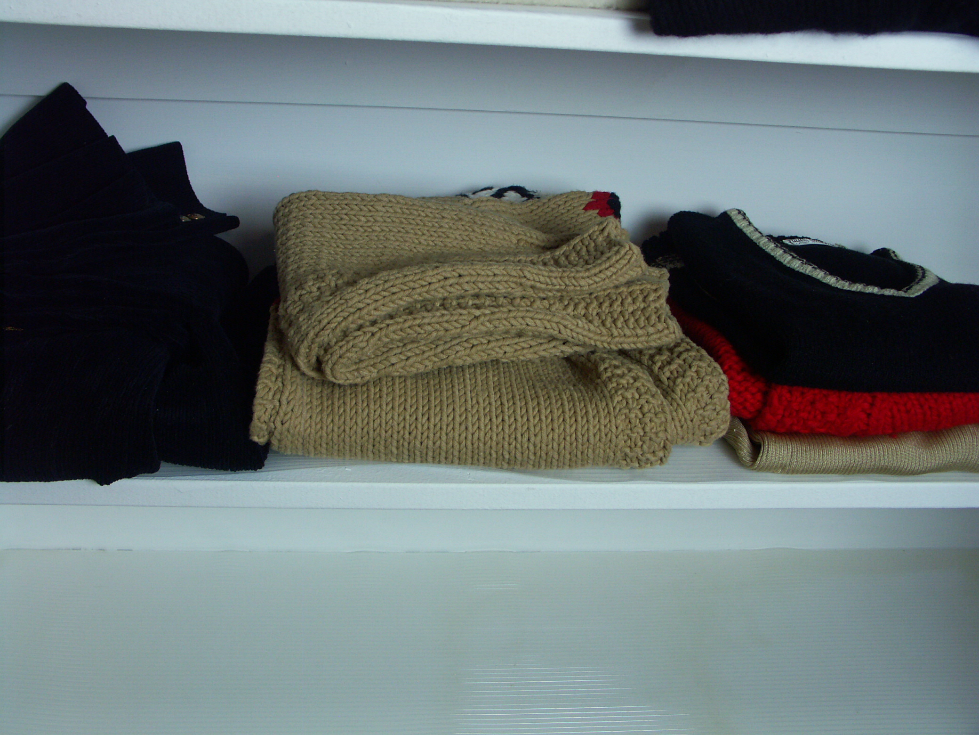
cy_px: 368
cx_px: 490
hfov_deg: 56.8
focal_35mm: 32
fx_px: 905
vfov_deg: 44.2
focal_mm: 8.33
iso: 100
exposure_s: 1/50
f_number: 3.2
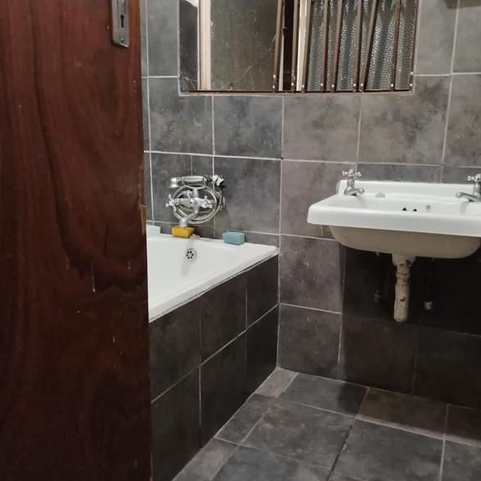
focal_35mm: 29
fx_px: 456
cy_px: 246
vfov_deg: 55.6
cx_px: 295
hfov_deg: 55.1
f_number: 1.75
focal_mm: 5.25
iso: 2119
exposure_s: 1/25
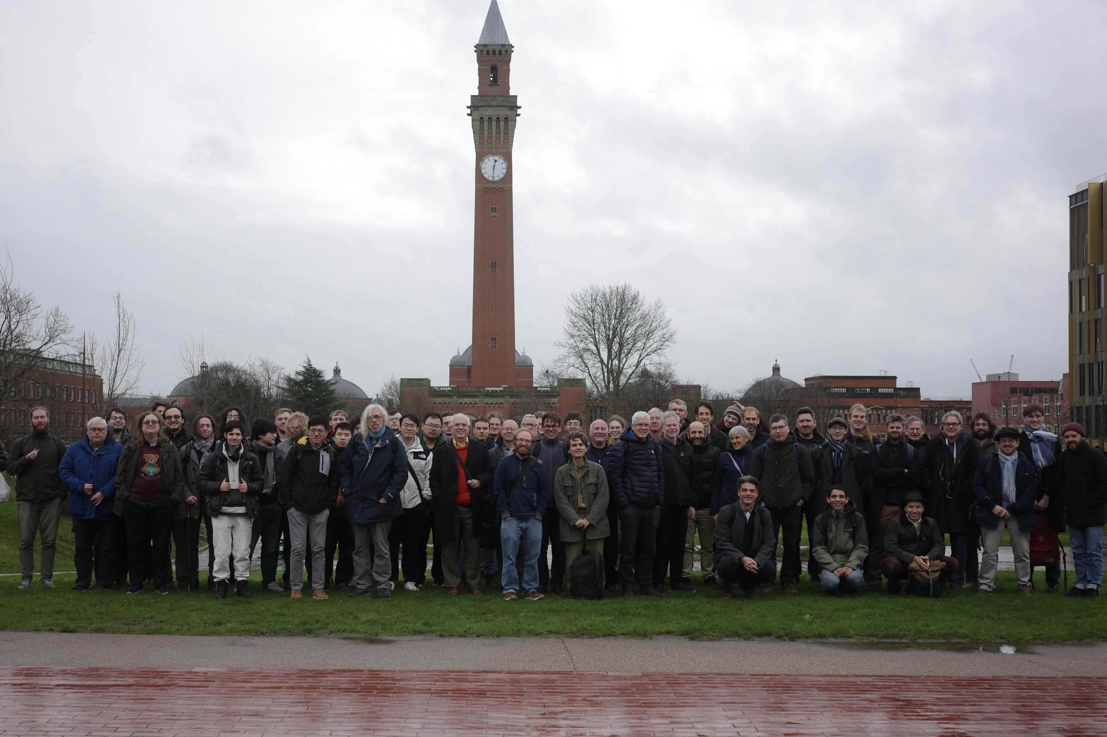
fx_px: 1353
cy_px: 336
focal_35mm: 44
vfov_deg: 30.5
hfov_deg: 44.5
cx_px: 511
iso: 500
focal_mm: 26
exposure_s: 1/800
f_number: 3.5
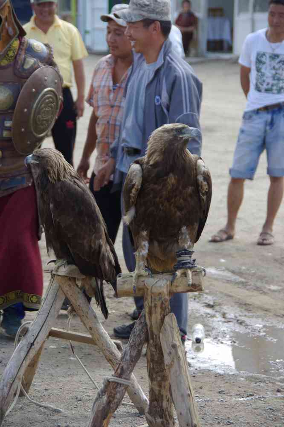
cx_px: 142
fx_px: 1779
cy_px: 214
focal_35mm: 150
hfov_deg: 9.1
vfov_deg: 13.7
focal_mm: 100
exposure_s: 1/90
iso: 100
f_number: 5.6
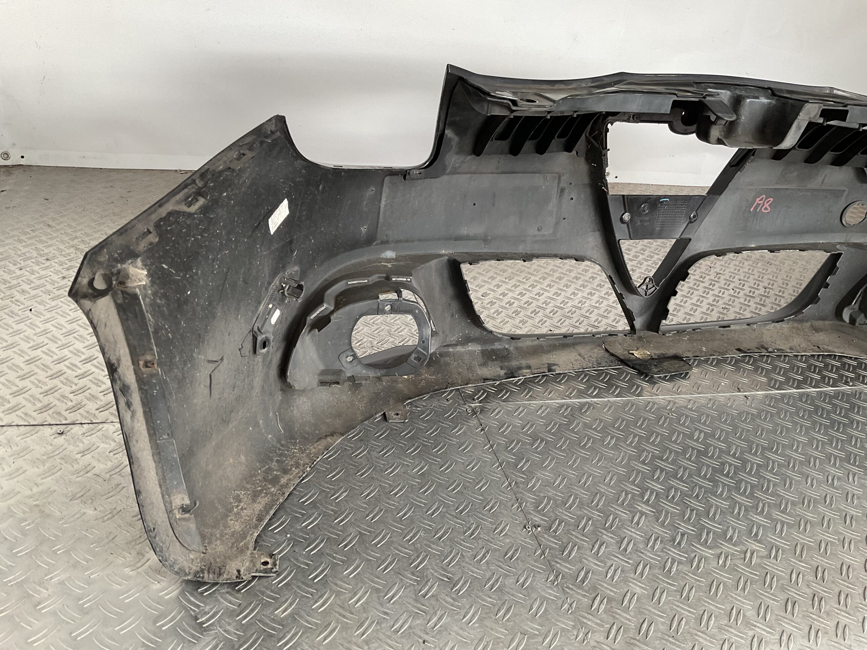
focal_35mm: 29
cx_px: 434
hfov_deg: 61.7
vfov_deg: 48.2
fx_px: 726
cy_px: 325
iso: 64
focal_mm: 3
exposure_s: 1/100
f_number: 1.8
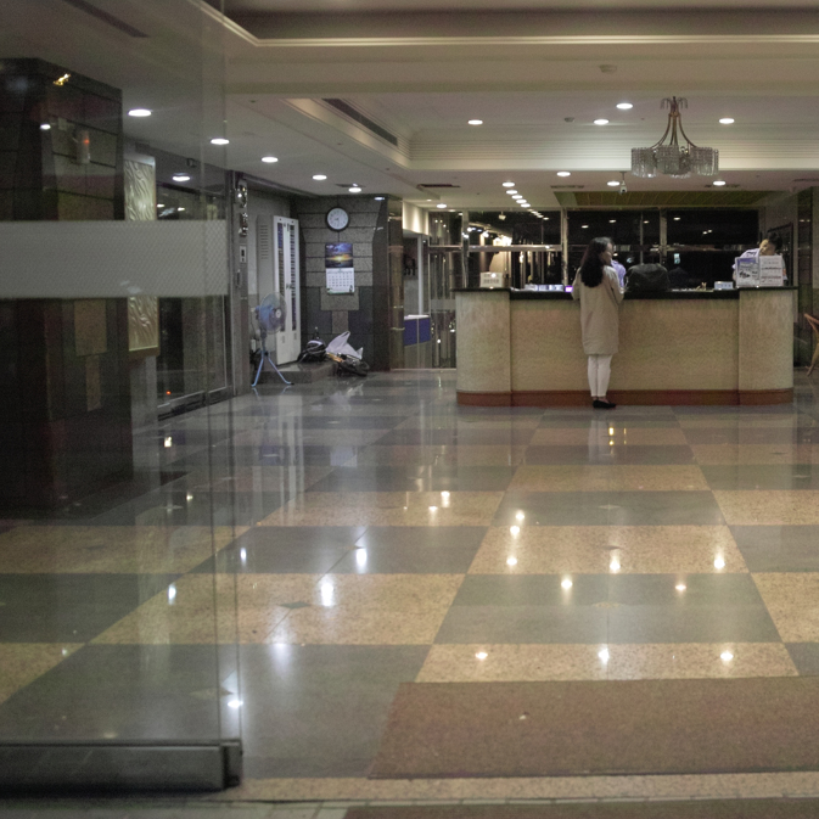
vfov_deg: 32.2
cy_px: 409
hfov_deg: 31.7
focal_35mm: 53
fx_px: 1419
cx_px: 605
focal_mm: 24.2
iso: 800
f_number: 2.8
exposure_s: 1/40
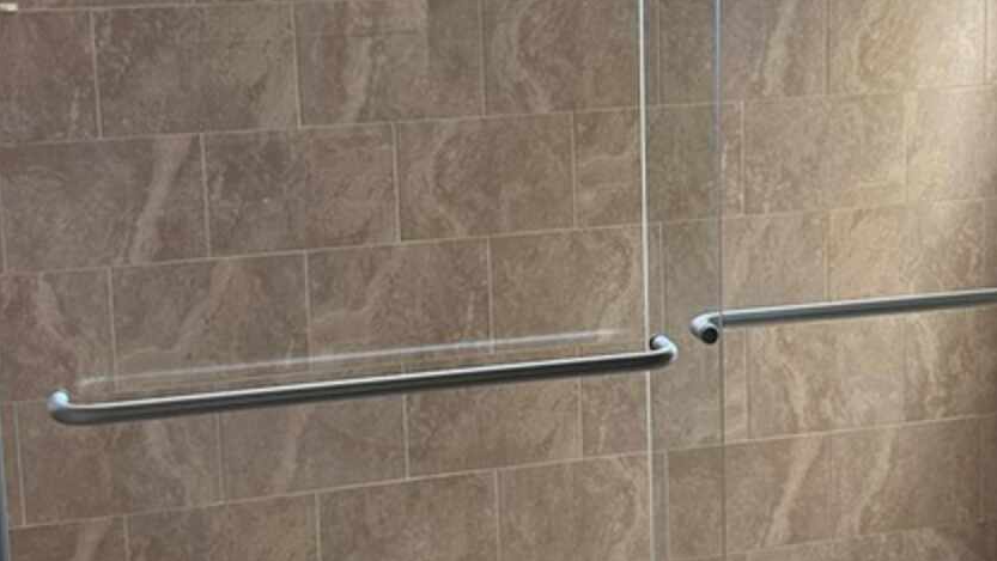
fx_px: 1534
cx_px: 516
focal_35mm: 58
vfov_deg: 20.7
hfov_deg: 36.0
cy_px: 177
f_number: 1.5
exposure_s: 1/120
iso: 64
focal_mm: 5.7
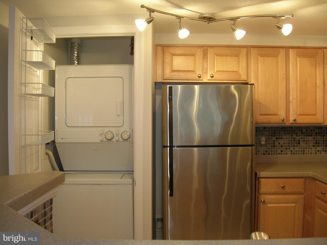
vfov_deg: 41.7
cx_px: 164
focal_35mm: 34
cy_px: 122
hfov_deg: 54.0
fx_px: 321
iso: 104
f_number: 2.9
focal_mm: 5.7
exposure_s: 1/28.8
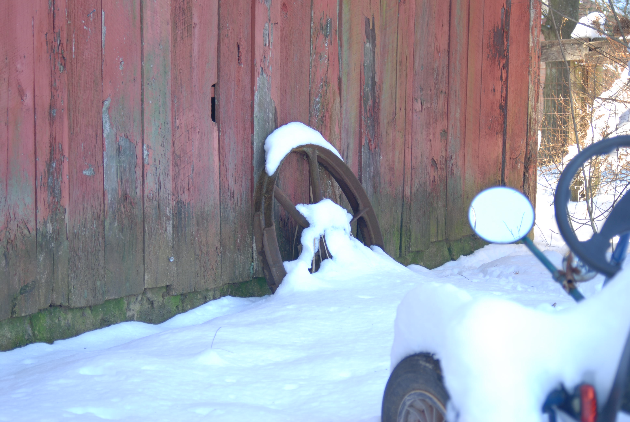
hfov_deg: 24.2
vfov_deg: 16.3
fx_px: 1472
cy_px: 211
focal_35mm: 84
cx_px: 315
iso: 100
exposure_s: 1/30
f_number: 5.6
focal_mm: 56
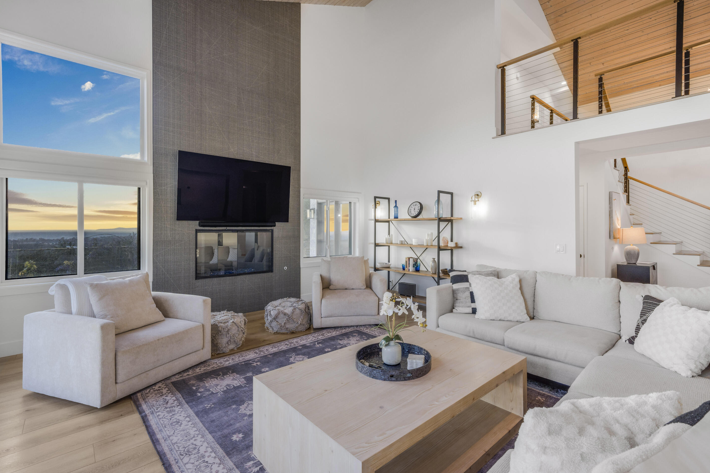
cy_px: 234
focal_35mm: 17
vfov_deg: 70.4
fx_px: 335
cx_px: 376
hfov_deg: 93.2
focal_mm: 16
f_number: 10
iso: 640
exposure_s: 1/50
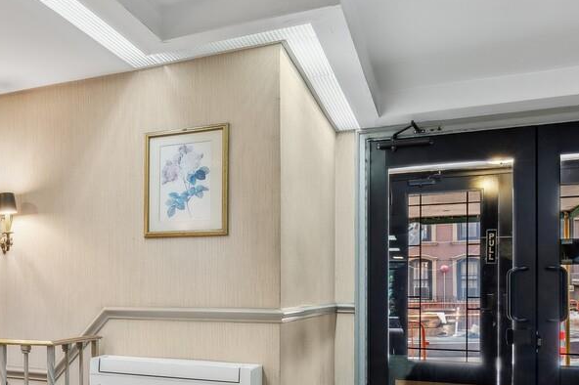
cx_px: 67
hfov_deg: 46.2
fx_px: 611
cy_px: 294
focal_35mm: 38
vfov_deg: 34.2
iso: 640
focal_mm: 15
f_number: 14
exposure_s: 1/2
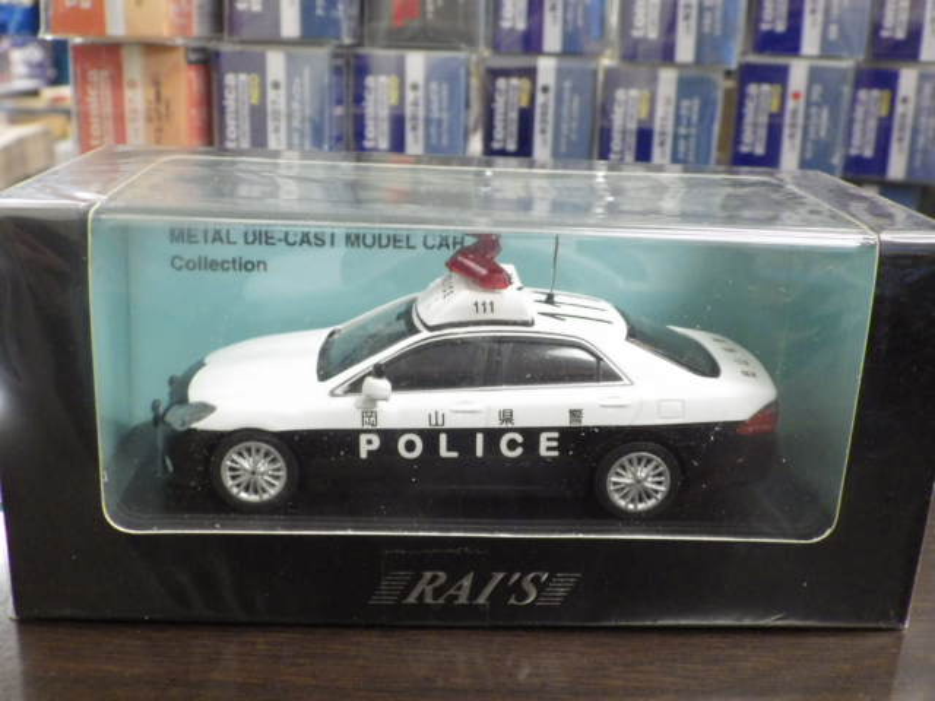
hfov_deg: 45.8
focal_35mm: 41
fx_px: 1107
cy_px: 350
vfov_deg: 35.1
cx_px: 468
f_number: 3.6
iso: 800
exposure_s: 1/30
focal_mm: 7.4
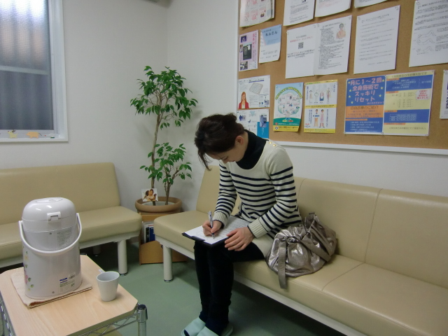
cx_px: 224
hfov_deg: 71.6
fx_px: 311
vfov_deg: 56.8
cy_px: 168
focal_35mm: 24
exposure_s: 1/60
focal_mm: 4.3
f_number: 3.2
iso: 250
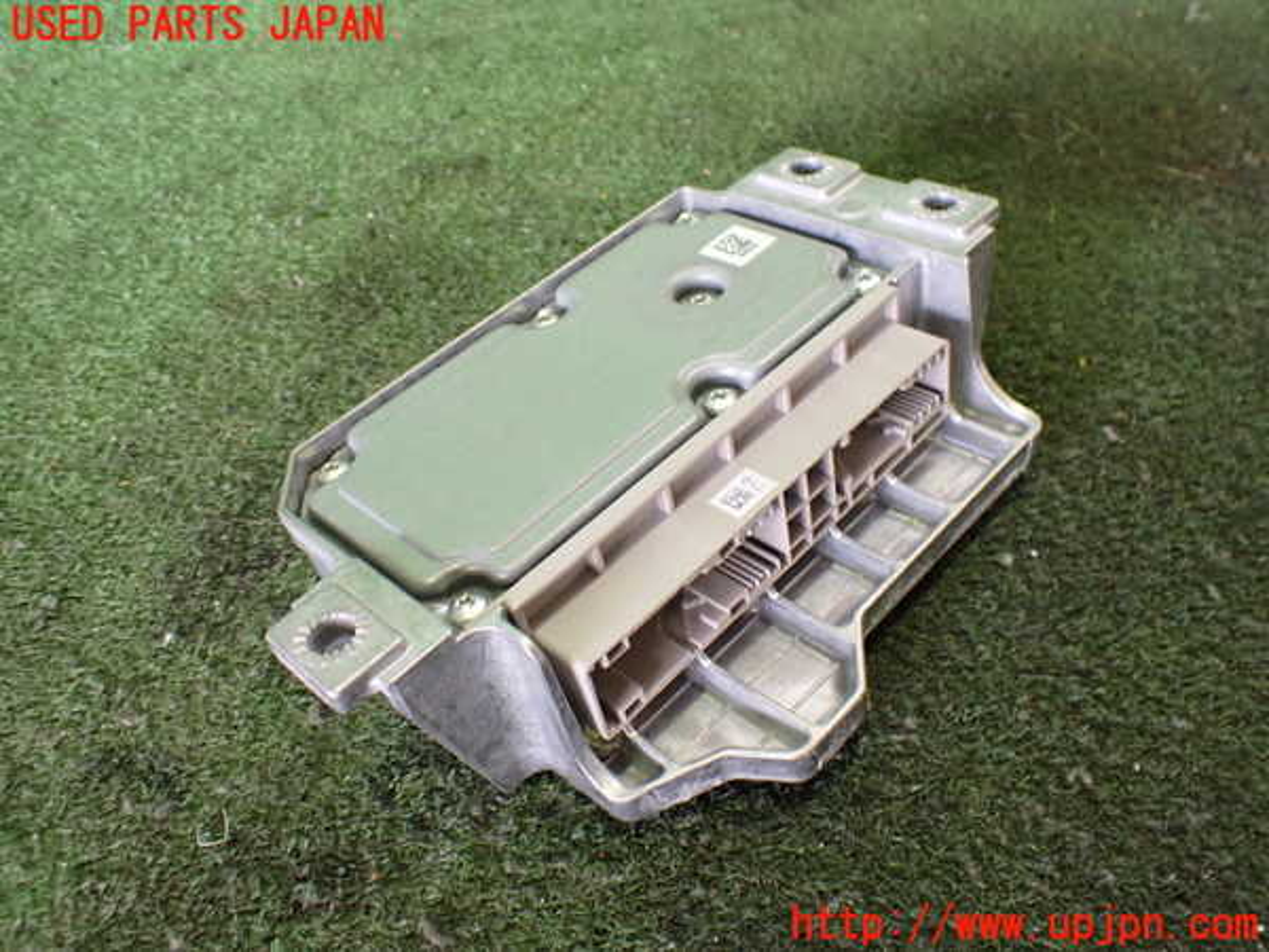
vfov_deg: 46.8
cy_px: 476
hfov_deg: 60.0
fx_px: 1100
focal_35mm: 30
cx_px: 634
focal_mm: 5.4
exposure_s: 1/80
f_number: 2.3
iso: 800
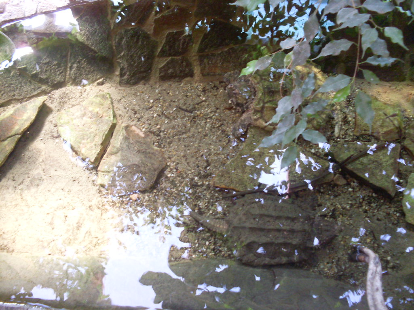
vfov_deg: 37.7
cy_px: 155
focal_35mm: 38
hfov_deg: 49.0
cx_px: 207
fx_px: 454
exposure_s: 1/30
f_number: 2.8
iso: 200
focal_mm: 6.3
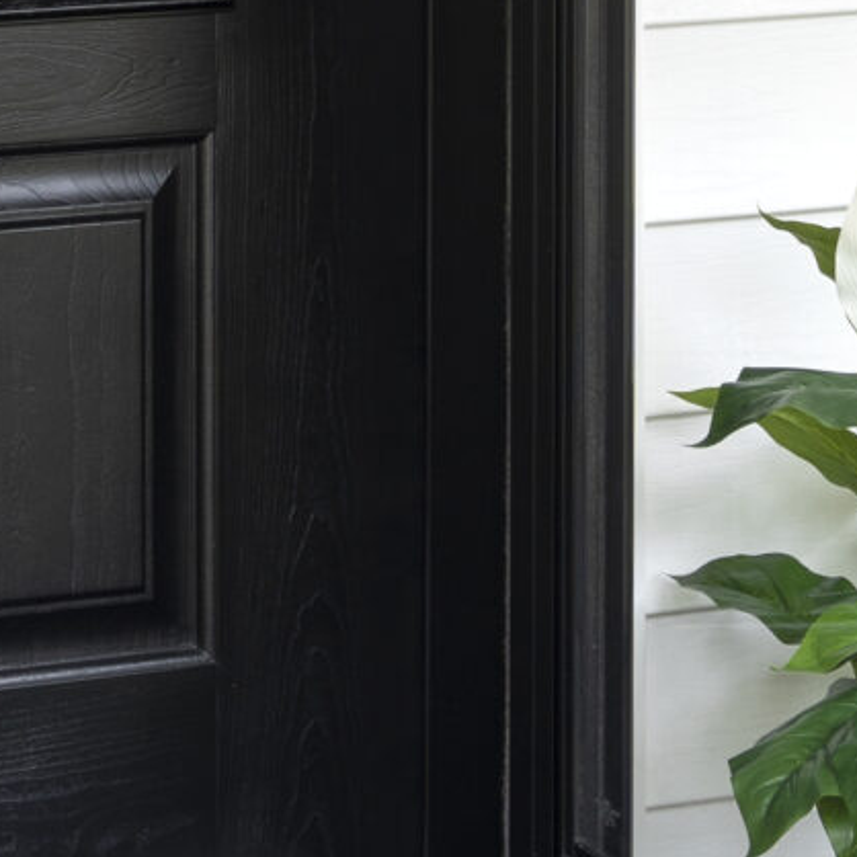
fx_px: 5928
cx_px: -36
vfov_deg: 8.1
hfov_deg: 8.2
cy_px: -371
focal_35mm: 212
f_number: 2.8
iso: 160
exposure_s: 1/250
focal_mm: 40.7
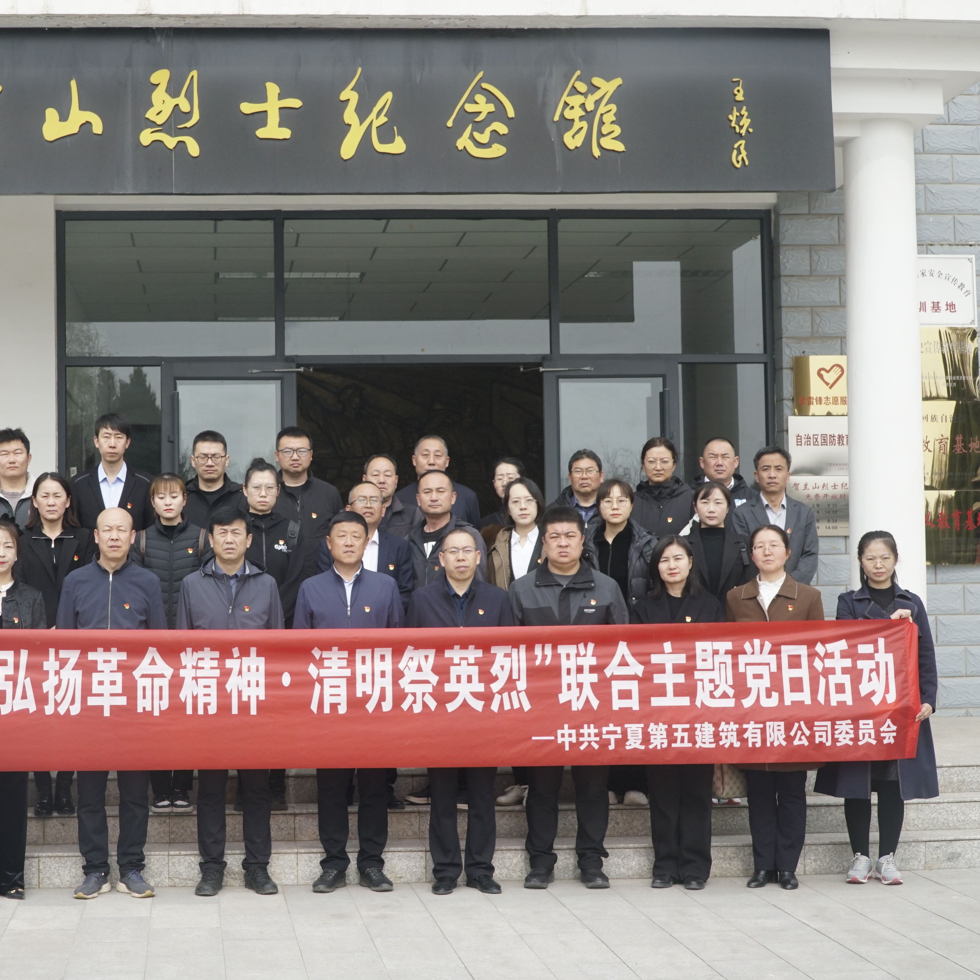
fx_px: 1730
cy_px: 488
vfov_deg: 31.6
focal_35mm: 54
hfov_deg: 31.2
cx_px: 273
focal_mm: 28
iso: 640
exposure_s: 1/640
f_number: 8
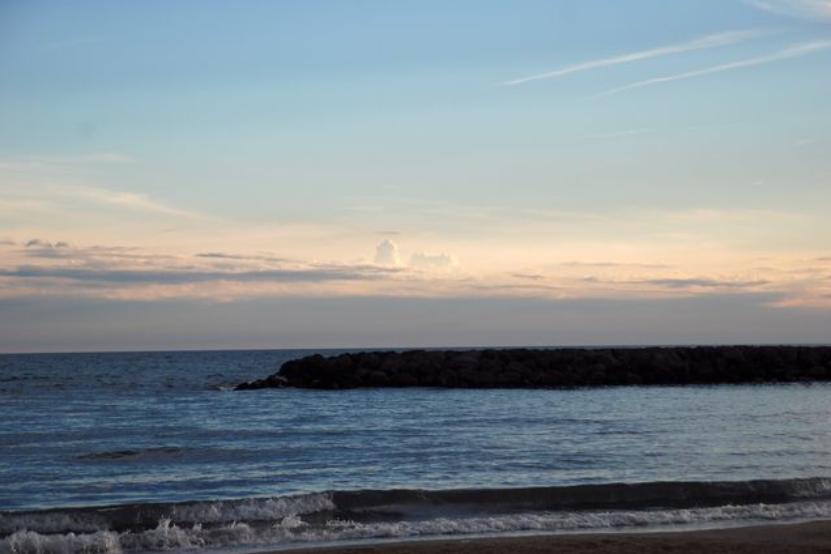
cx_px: 417
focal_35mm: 109
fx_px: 2516
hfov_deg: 18.8
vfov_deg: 12.6
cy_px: 278
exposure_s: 1/500
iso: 160
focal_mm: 72
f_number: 5.6
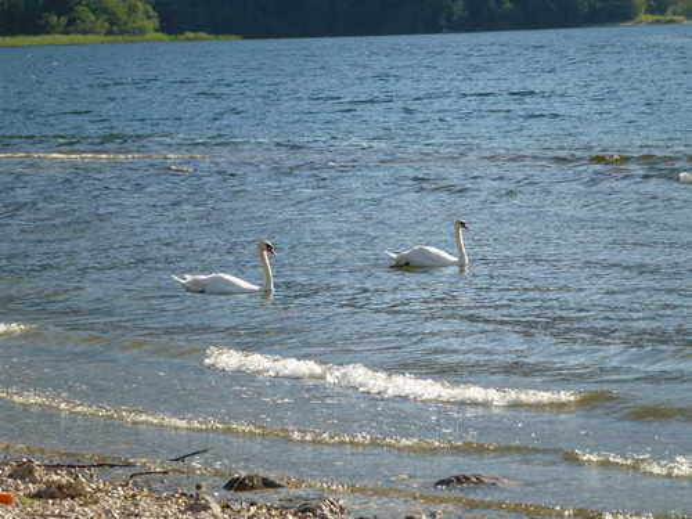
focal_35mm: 170
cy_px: 260
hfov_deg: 11.6
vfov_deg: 8.7
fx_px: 3398
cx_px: 346
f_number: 5.3
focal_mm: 27.7
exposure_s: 1/400
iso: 100
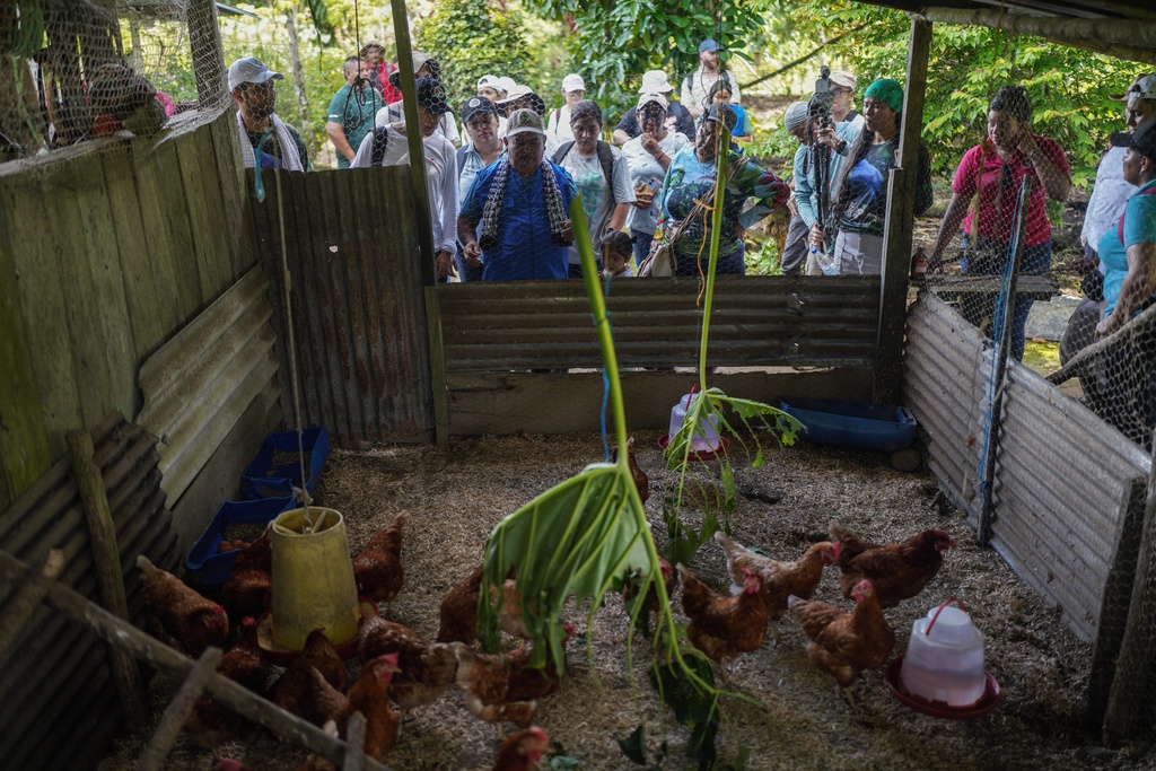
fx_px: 1124
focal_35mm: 35
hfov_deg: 54.4
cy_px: 386
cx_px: 578
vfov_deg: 37.9
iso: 320
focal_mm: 35
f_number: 1.4
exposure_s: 1/320
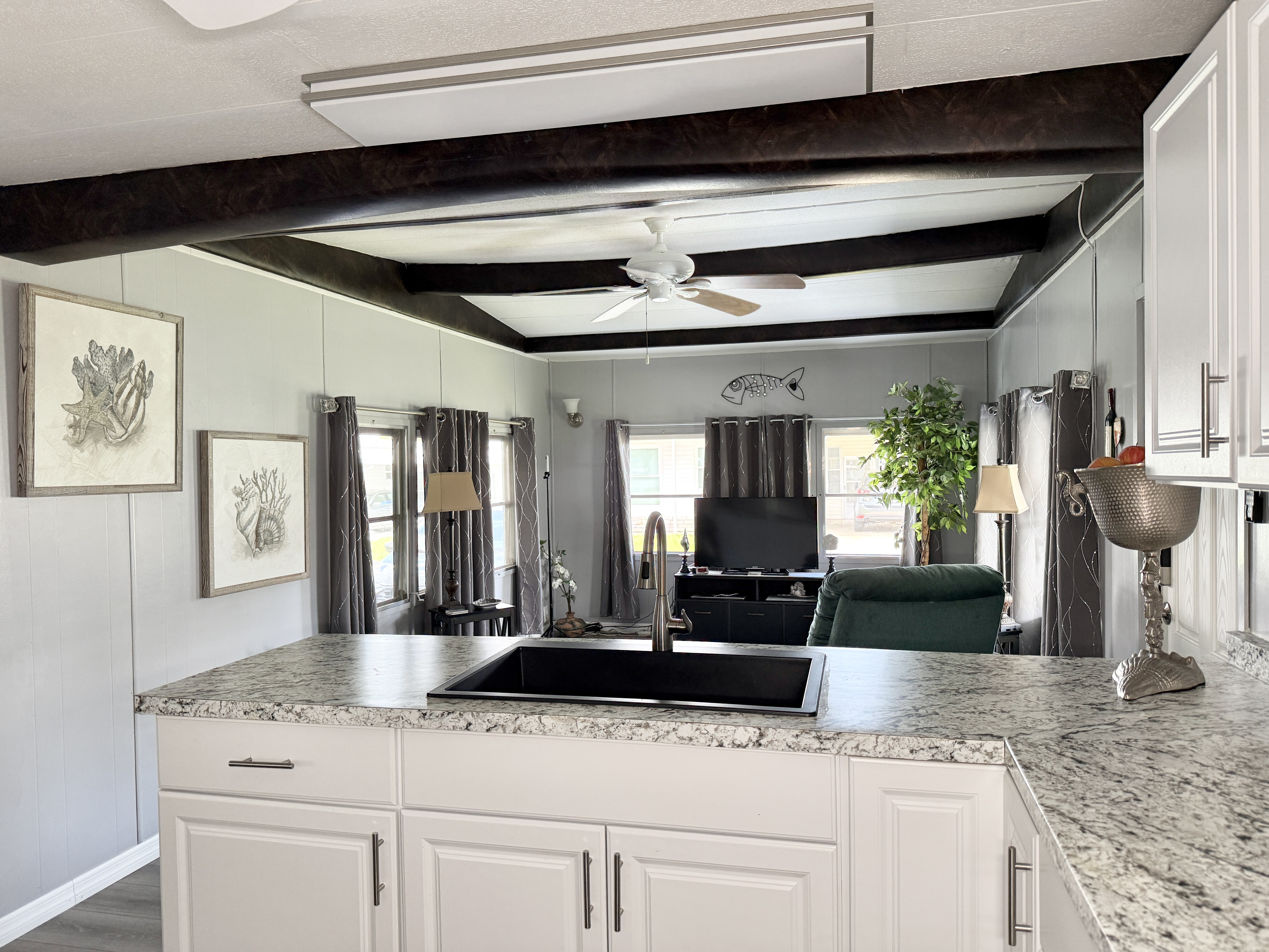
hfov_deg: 71.6
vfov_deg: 56.8
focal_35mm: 24
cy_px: 476
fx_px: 880
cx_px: 634
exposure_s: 1/74
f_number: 1.78
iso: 200
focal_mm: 6.76
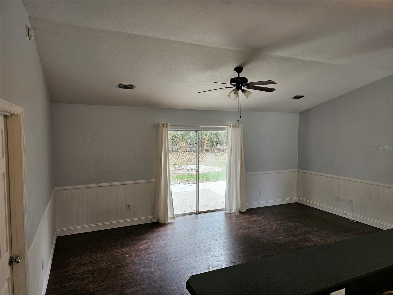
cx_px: 196
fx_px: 261
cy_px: 148
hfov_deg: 73.9
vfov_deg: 58.9
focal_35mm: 23
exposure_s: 1/120
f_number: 1.7
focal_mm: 6.3
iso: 200
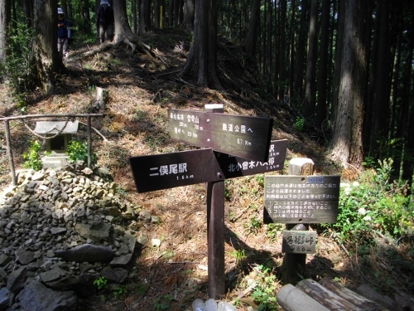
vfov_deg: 44.2
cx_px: 207
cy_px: 156
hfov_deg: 56.8
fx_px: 383
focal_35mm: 32
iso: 100
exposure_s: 1/200
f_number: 2.9
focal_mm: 5.7
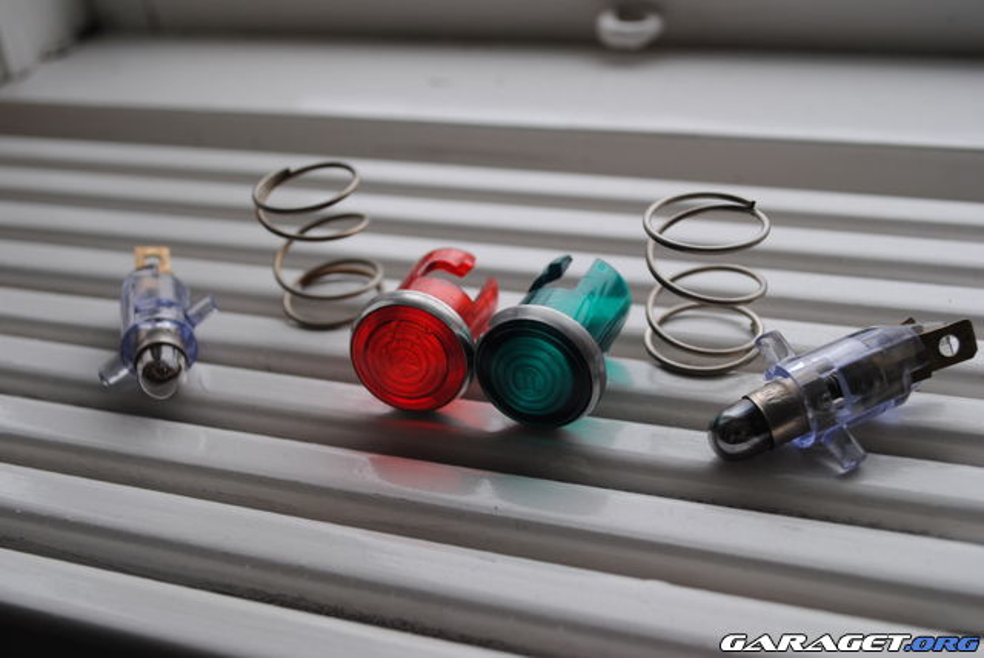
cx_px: 492
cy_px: 329
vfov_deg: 30.9
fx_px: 1190
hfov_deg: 44.9
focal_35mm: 44
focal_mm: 29
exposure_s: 1/125
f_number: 5.6
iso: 200
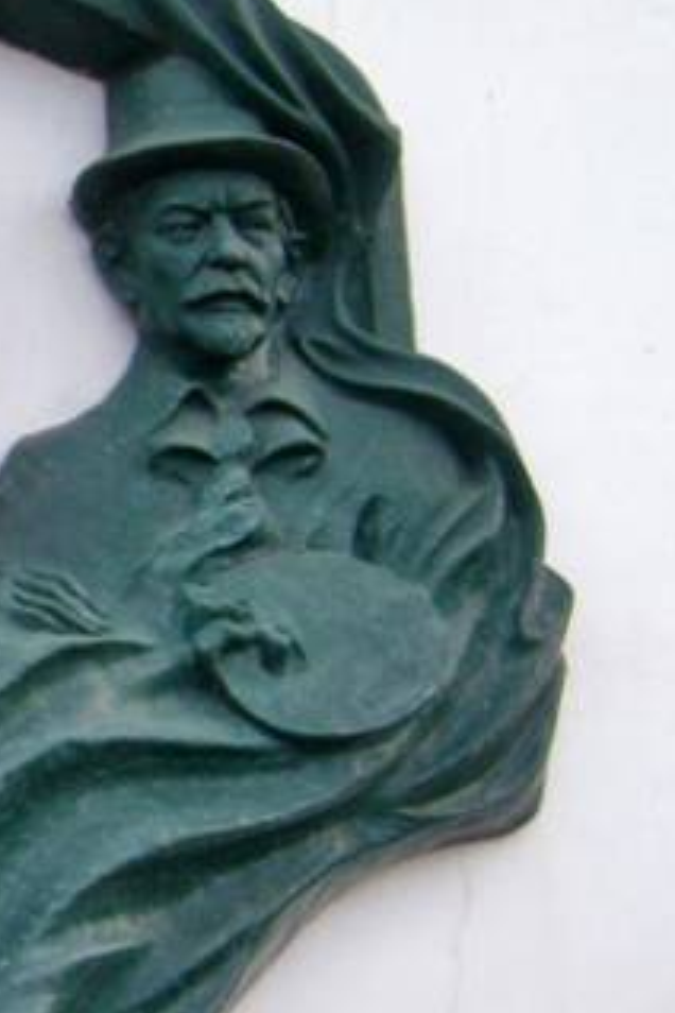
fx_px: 2250
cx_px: -236
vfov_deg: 25.4
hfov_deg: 16.1
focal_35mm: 80
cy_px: 526
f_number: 2.8
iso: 80
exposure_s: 1/350
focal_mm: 5.8
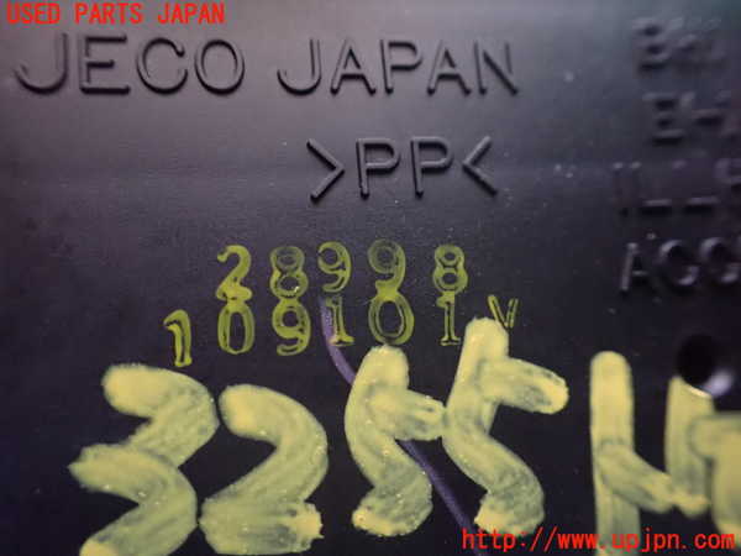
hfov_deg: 60.0
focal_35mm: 30
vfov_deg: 46.8
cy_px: 278
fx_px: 642
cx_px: 370
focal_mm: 5.4
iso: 1600
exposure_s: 1/30
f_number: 2.3
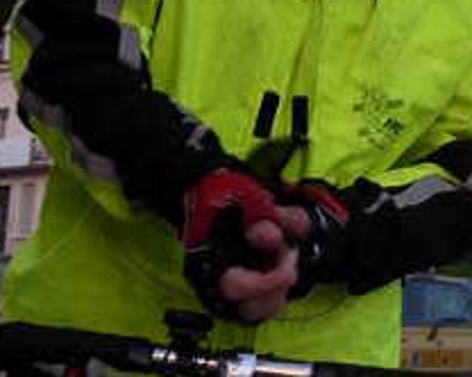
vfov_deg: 14.3
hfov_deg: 17.7
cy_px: 104
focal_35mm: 107
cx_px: 422
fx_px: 1493
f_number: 2.9
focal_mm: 6.3
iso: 79
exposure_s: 1/8.9
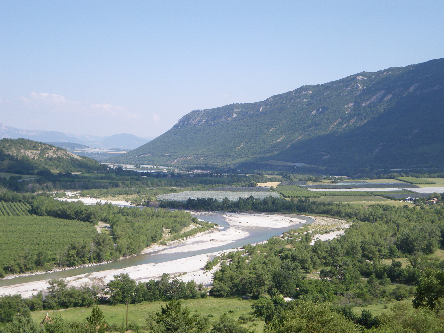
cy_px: 166
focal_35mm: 55
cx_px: 222
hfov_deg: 34.9
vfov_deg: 26.6
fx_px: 705
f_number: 3.7
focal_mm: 9.8
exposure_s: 1/320
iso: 64
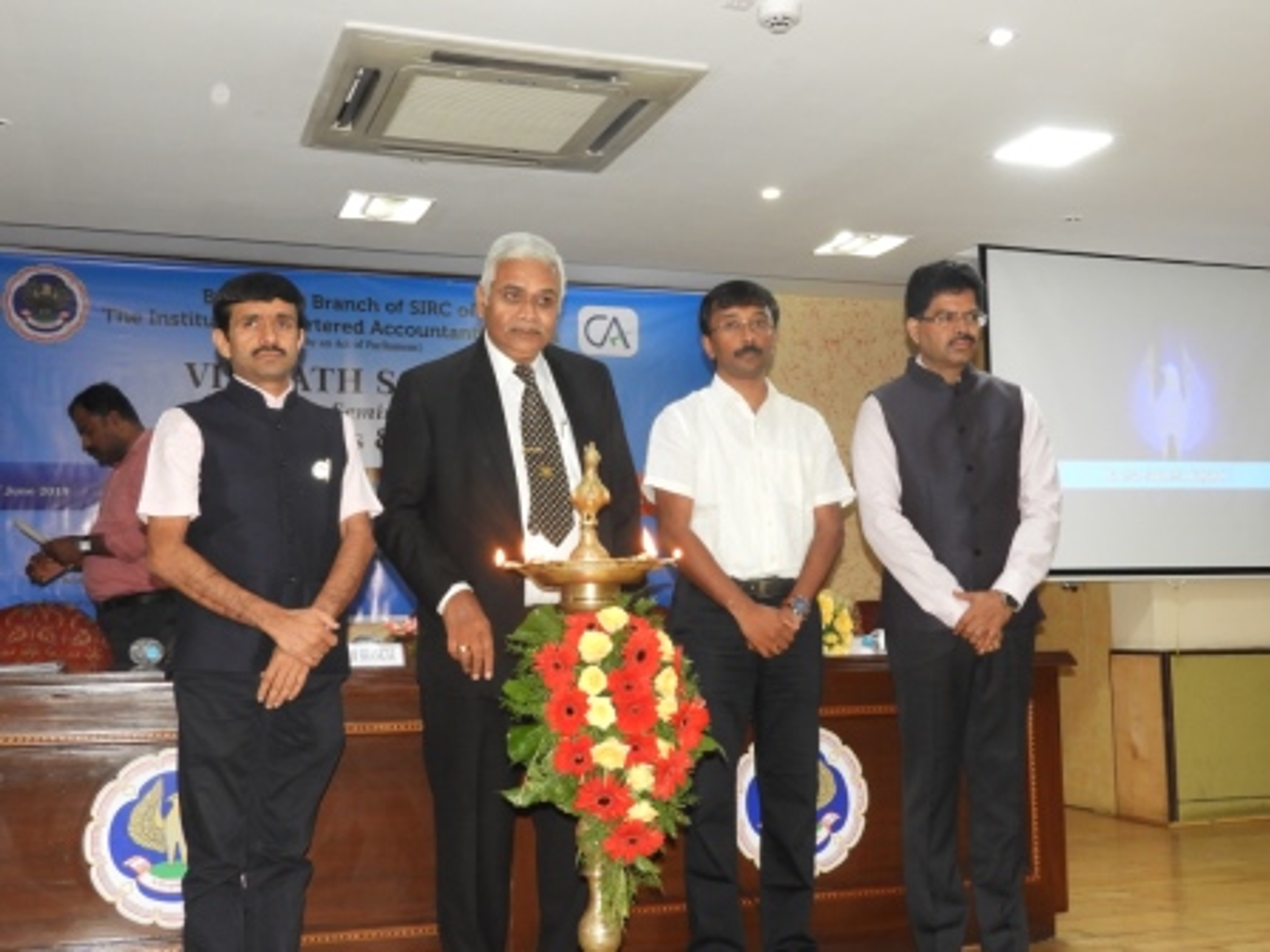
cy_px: 476
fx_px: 1468
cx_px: 635
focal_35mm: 40
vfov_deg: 36.0
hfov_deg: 46.8
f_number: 3.8
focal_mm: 7.2
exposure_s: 1/30
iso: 400
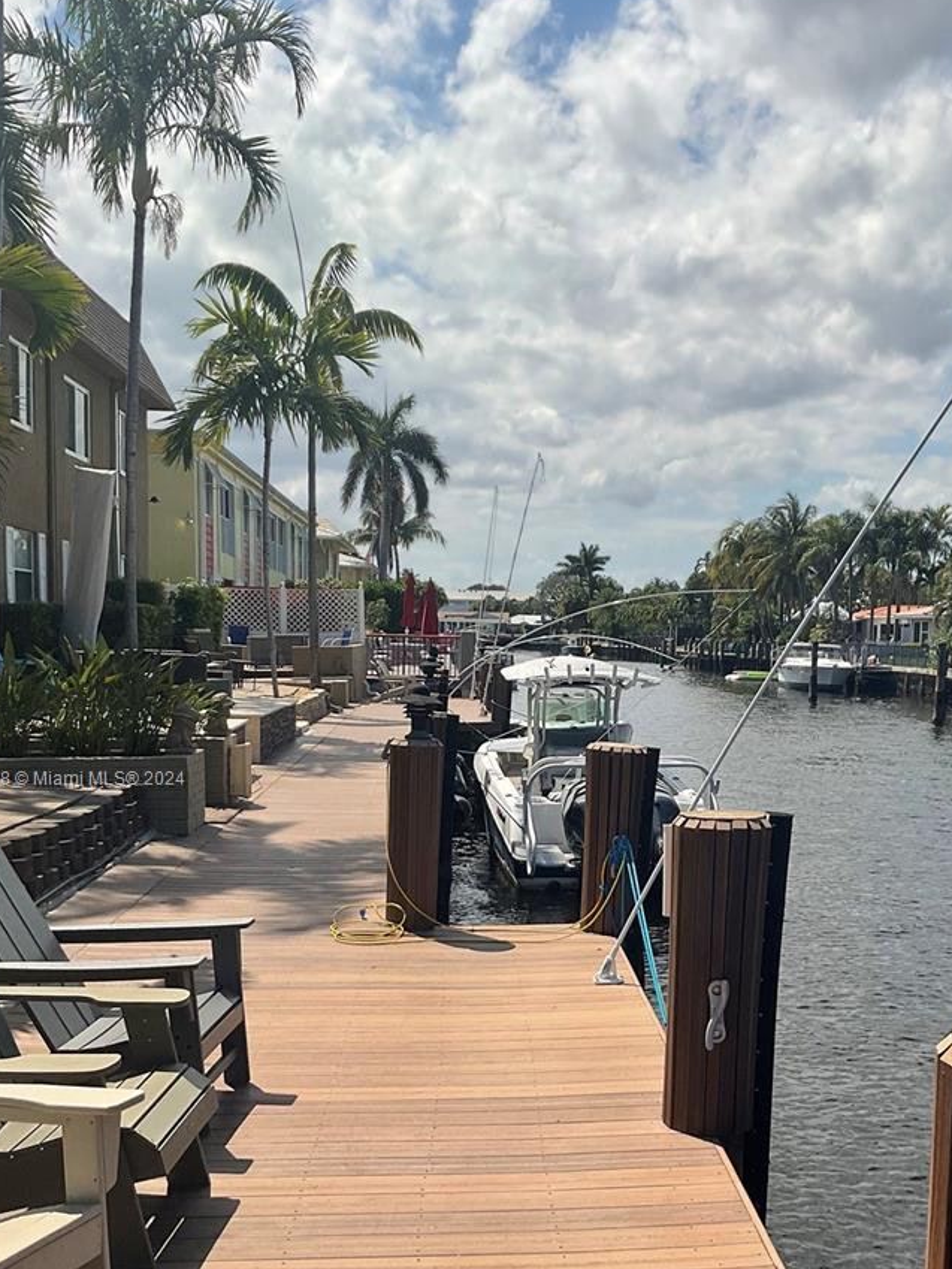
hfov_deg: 35.0
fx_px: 1503
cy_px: 780
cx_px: 584
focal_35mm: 41
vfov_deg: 45.4
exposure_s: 1/4065
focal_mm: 3
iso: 20
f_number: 1.8
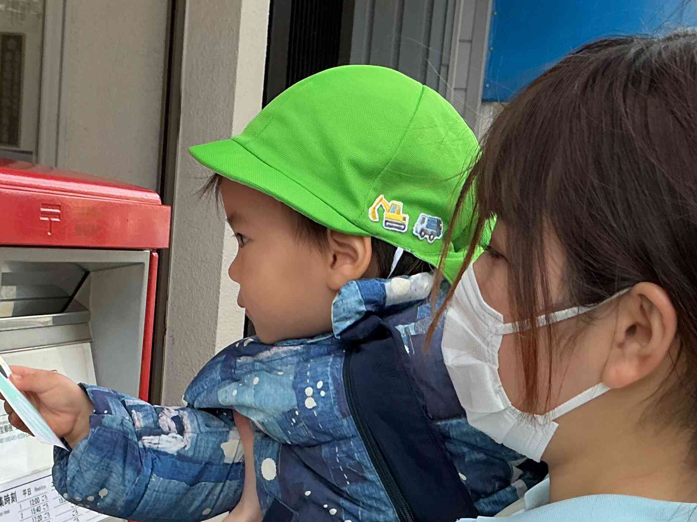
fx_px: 1248
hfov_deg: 31.2
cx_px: 334
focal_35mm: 62
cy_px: 415
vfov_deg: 23.3
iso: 20
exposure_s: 1/162
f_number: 1.8
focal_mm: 3
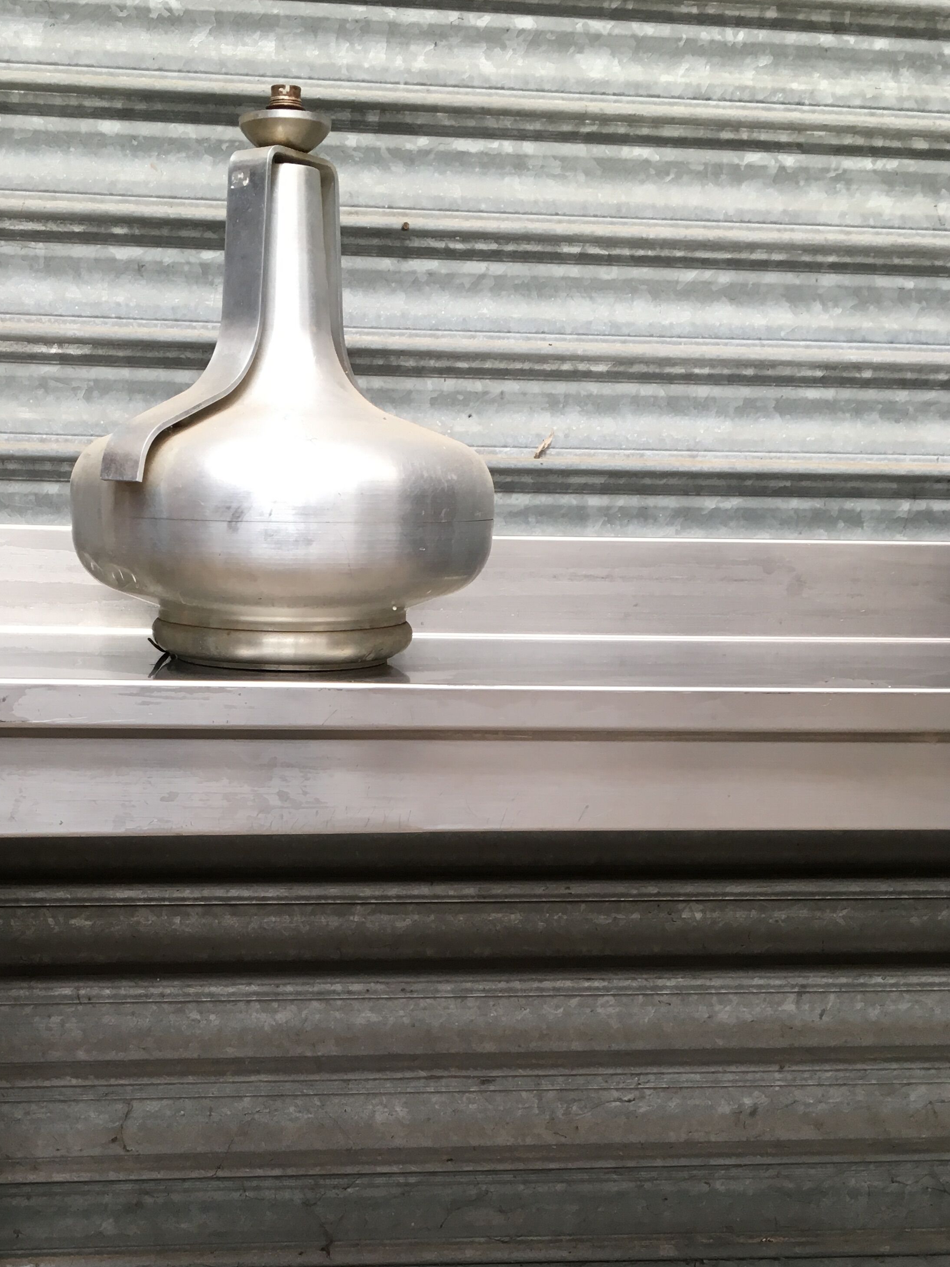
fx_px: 1464
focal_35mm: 40
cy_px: 858
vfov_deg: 46.0
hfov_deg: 35.7
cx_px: 337
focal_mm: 4.15
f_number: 2.2
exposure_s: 1/33
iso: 32
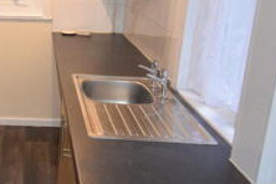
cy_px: 69
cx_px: -47
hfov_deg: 30.2
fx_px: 441
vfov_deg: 23.5
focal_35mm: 57
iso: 2500
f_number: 4.5
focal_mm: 13
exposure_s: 1/60
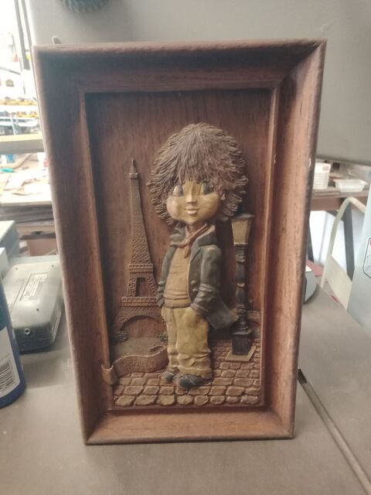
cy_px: 248
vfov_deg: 65.3
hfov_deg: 51.4
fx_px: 386
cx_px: 186
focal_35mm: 27
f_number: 2
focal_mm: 3.54
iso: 1125
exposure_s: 1/25
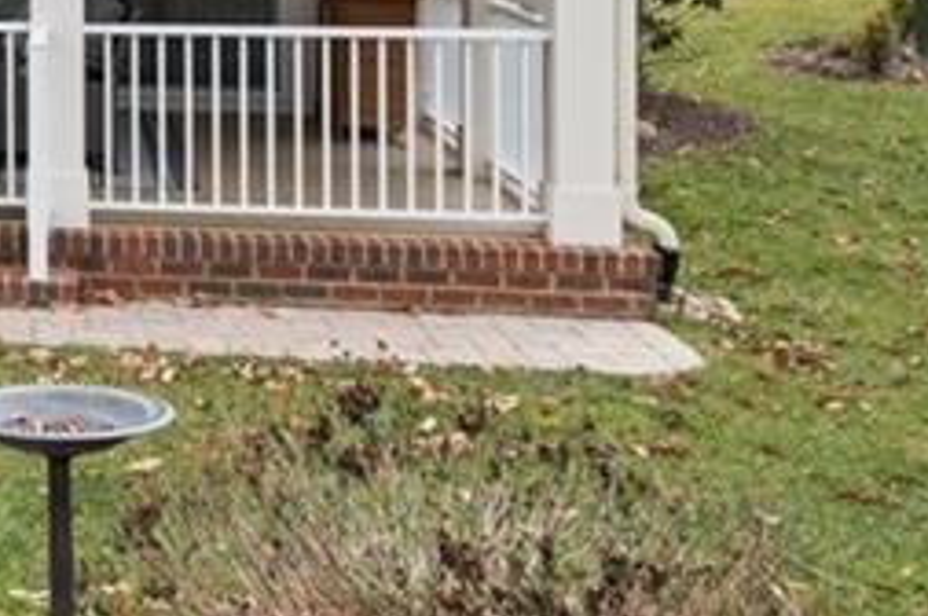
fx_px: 1982
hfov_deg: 22.5
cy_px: -304
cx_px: -385
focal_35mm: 77
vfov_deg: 16.2
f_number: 8
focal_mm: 19
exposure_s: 1/160
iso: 320
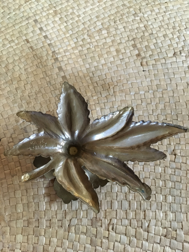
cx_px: 94
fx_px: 211
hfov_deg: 48.2
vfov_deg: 61.7
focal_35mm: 29
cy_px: 126
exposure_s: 1/17
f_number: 2.2
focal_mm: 4.15
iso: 320
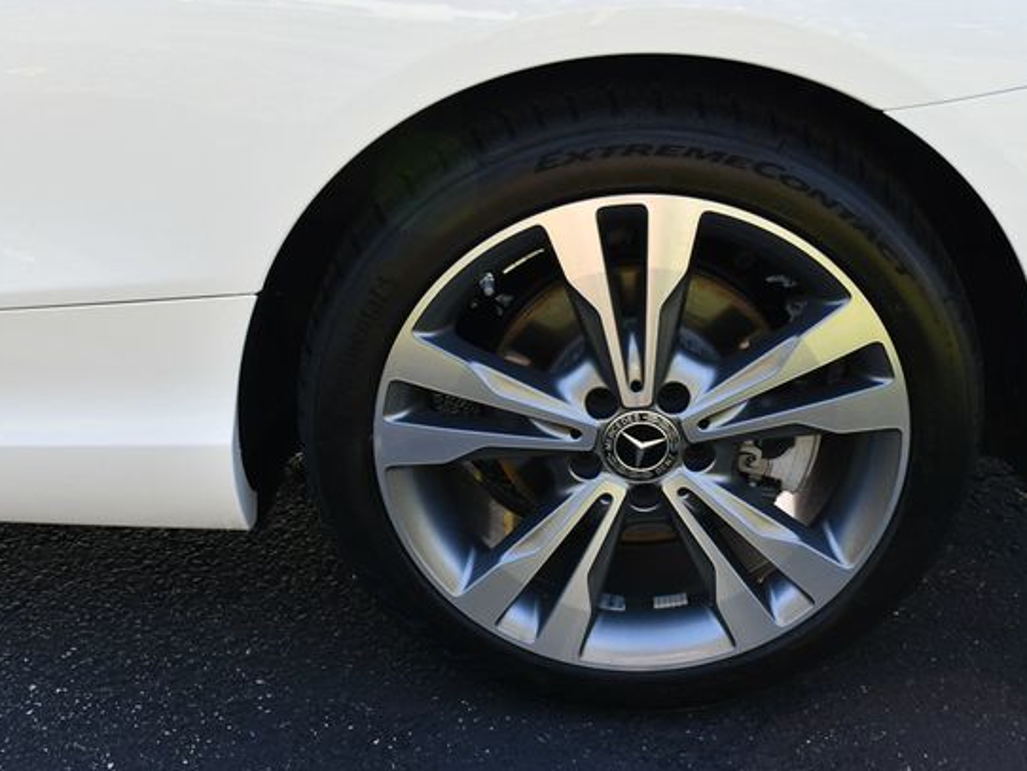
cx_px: 565
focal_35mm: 50
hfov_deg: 38.1
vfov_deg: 29.1
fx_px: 1484
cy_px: 392
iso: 320
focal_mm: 22
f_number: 5.6
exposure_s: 1/250
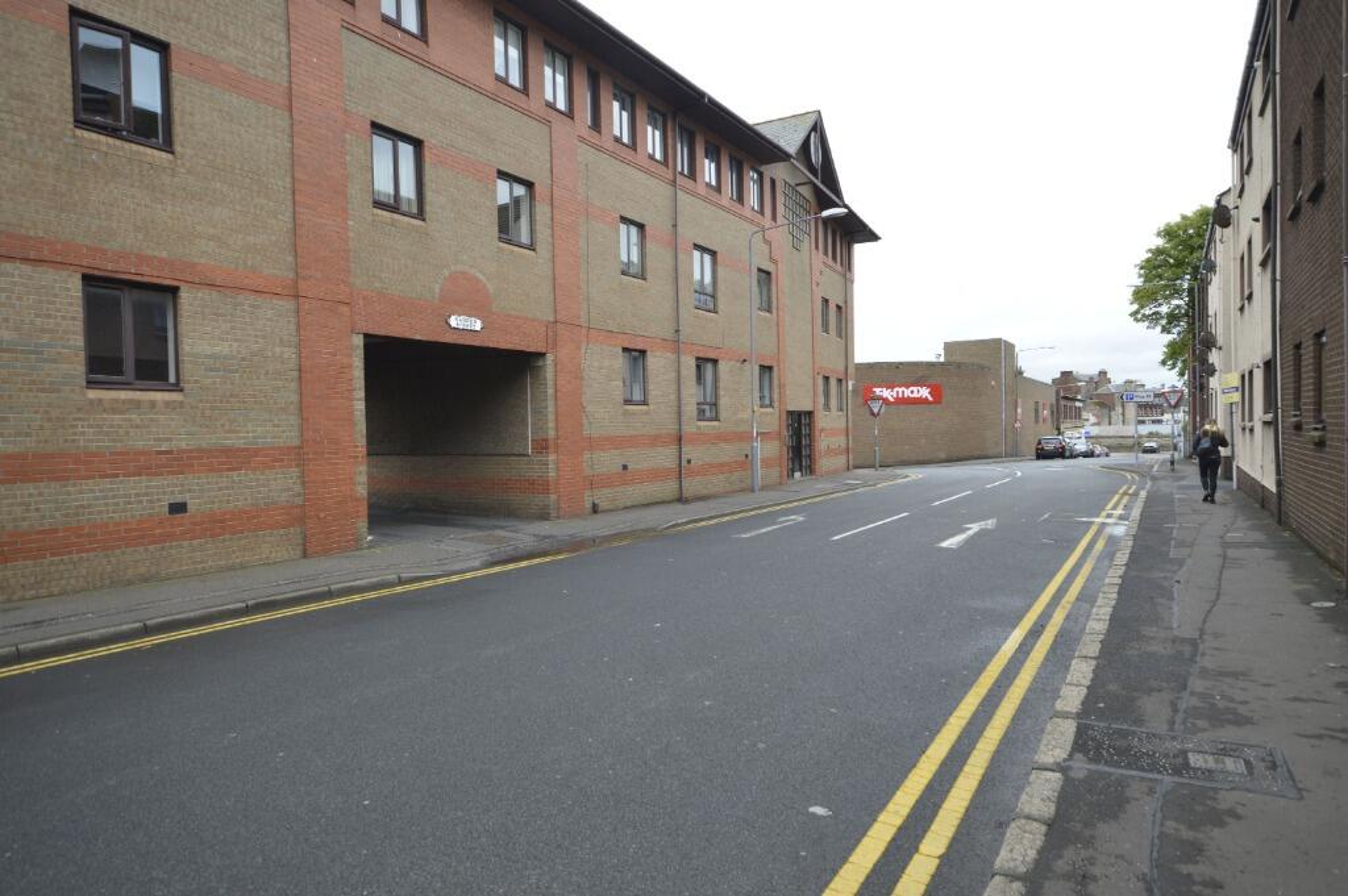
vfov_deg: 59.4
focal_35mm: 21
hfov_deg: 81.2
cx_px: 674
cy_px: 448
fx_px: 786
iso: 100
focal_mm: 14
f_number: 9
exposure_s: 1/50
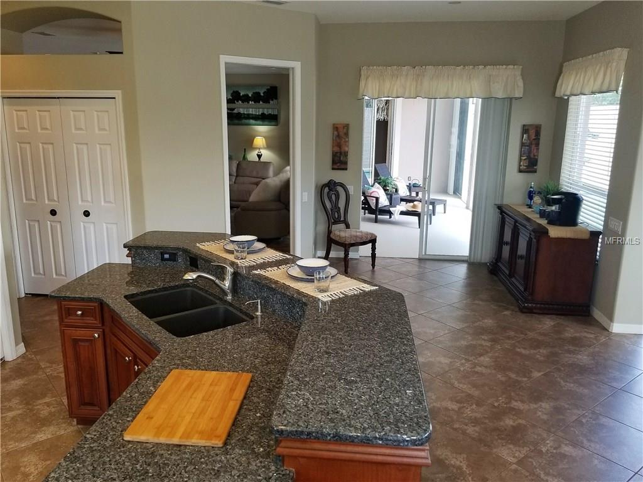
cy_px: 241
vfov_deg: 53.1
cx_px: 322
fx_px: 483
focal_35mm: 26
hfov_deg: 67.3
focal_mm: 4.25
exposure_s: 1/60
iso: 125
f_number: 1.7
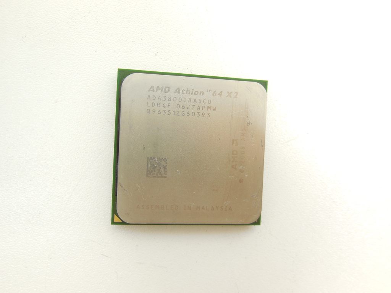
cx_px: 196
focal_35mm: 30
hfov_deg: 60.0
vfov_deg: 46.8
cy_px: 146
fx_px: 339
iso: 125
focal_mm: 5.3
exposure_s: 1/30
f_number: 3.2
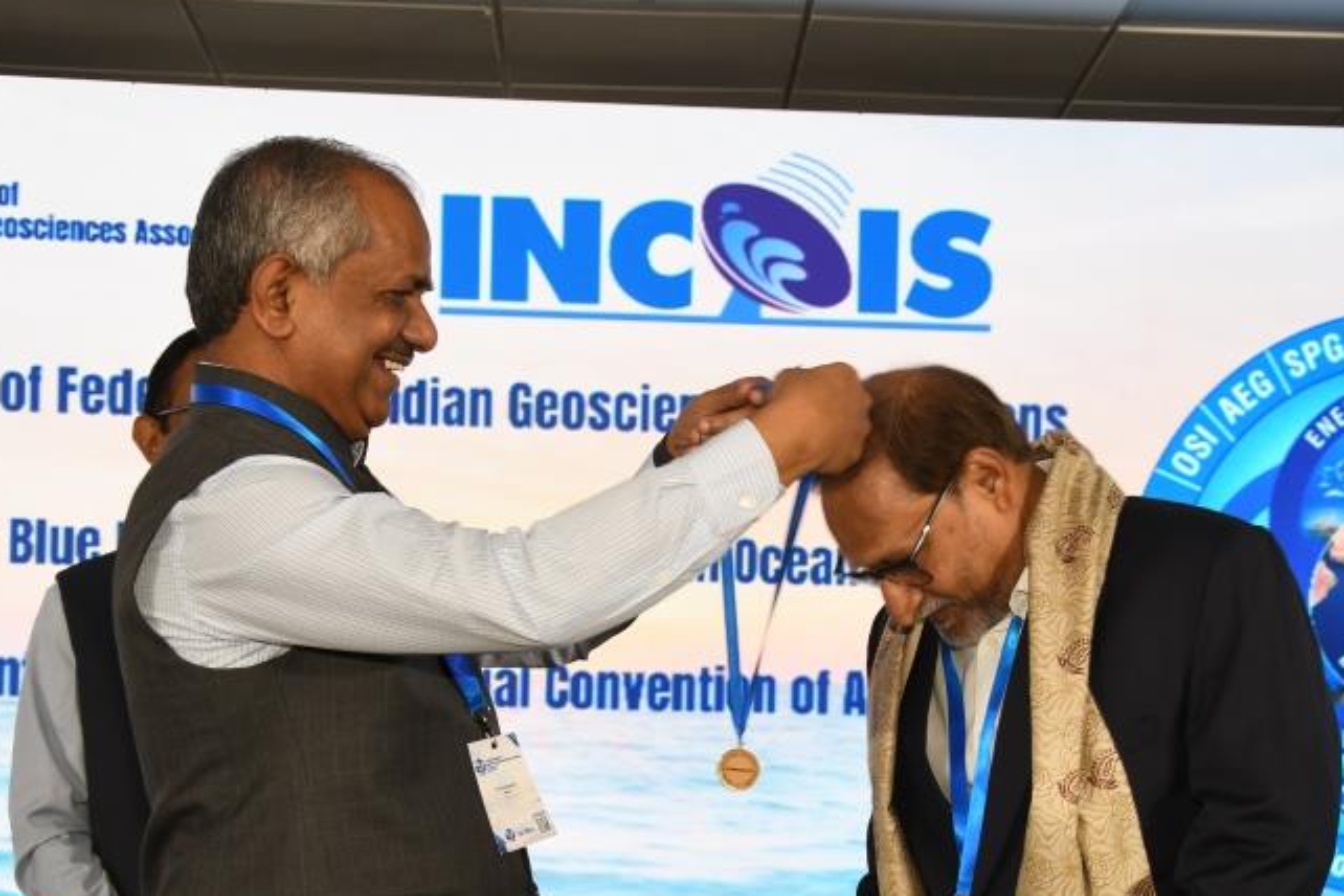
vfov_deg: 16.4
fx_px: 3098
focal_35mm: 83
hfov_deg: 24.5
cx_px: 772
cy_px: 696
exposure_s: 1/60
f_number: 6.3
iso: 400
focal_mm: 35
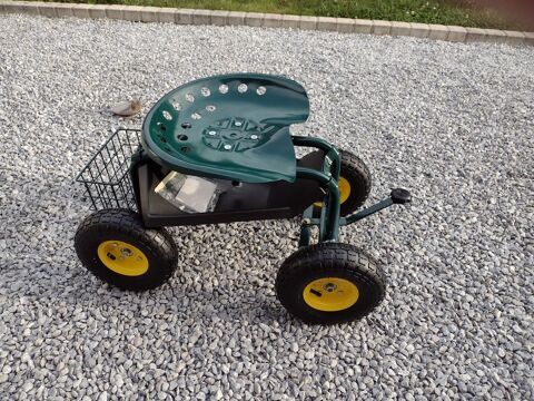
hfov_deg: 65.3
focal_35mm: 27
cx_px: 267
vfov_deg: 51.4
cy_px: 200
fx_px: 417
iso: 100
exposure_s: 1/447
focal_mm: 4.71
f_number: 1.7
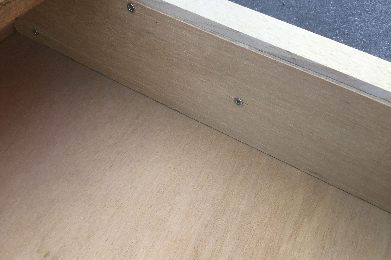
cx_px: 193
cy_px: 127
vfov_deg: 40.0
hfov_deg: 57.2
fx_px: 358
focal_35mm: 33
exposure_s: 1/100
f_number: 2.4
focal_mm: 3.3
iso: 32
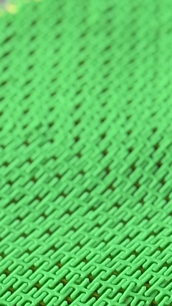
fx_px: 1931
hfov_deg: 5.1
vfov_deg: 9.0
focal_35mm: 238
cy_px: 259
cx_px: 162
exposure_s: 1/60
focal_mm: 6.76
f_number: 1.78
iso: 250
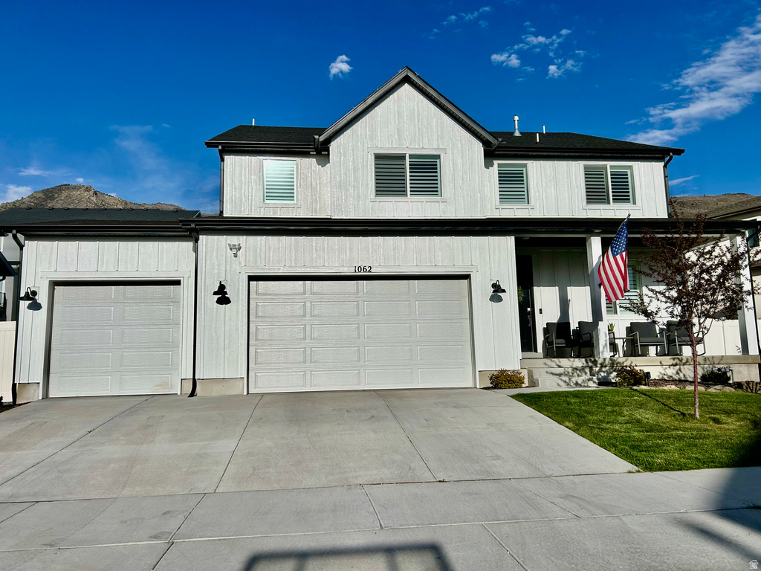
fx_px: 572
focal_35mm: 26
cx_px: 380
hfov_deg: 67.3
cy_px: 286
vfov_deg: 53.1
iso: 50
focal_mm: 5.7
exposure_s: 1/16393
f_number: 1.5
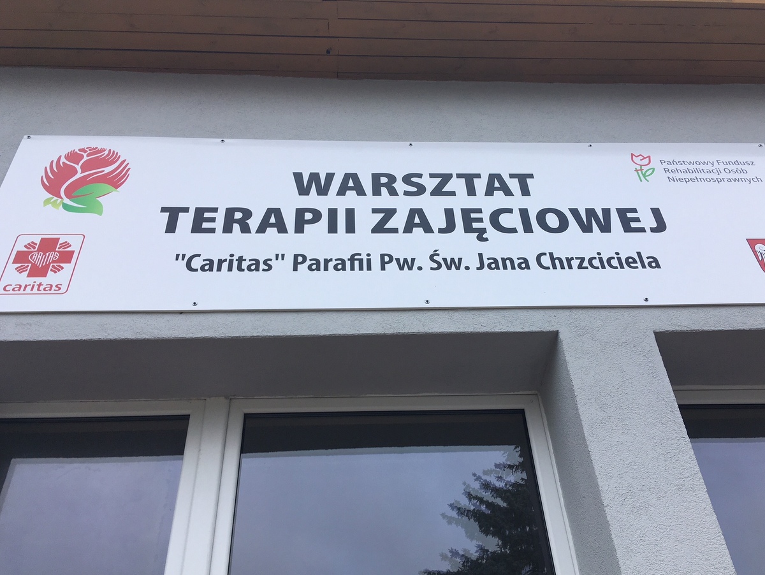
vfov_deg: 48.3
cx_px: 382
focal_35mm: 29
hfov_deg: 61.6
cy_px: 288
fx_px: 641
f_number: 2.2
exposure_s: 1/938
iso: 25
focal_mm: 4.15
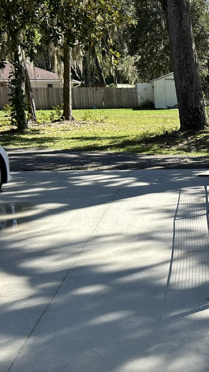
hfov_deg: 19.4
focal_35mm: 58
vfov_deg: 35.5
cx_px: 257
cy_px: 263
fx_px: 571
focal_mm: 5.7
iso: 50
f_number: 1.5
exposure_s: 1/1412
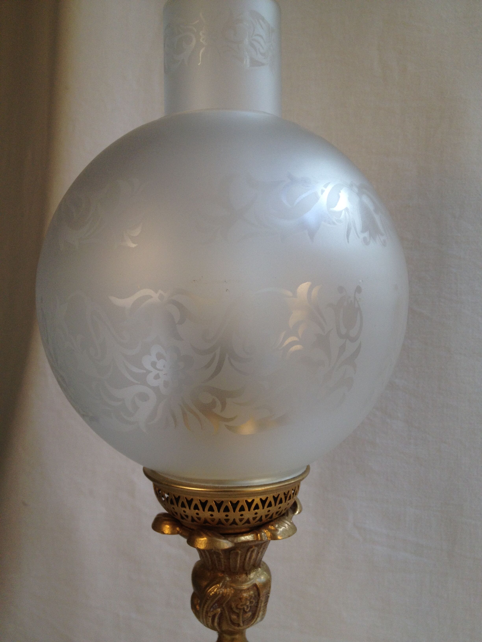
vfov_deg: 52.6
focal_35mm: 35
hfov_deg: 40.7
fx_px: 650
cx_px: 241
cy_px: 321
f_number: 2.4
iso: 64
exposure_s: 1/120
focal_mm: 4.28
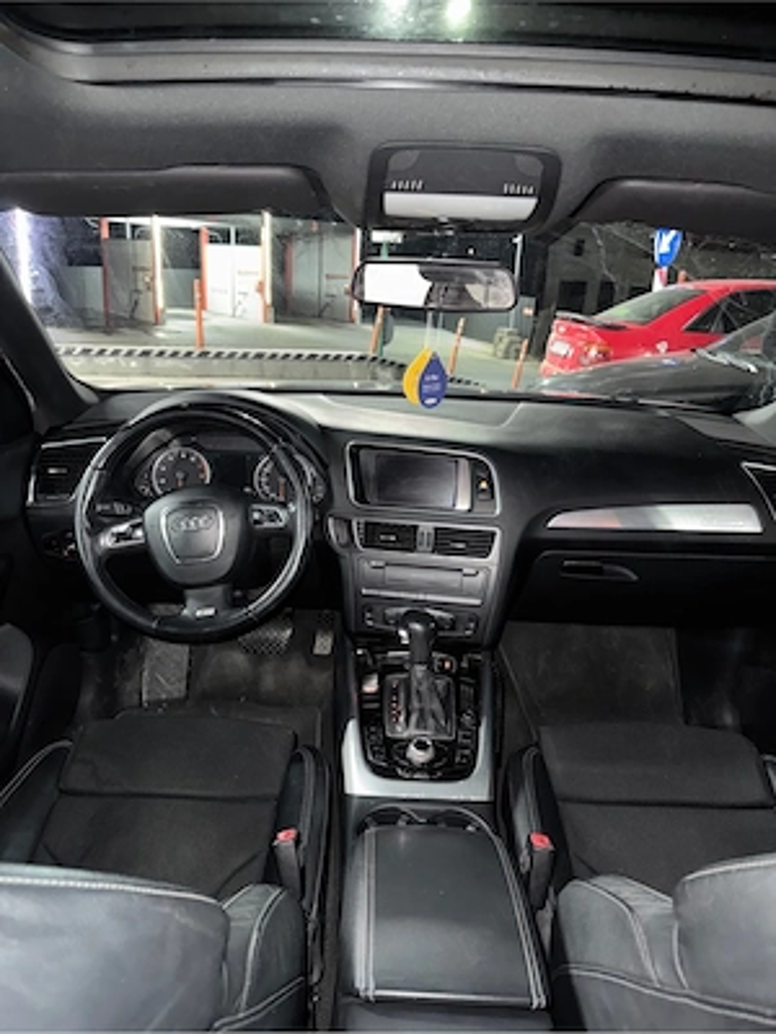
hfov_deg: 56.8
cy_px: 517
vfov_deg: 71.6
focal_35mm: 24
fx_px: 717
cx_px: 388
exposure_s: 1/4
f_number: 1.78
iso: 250
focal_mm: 6.76
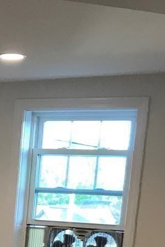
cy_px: 324
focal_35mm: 100
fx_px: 687
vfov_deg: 18.9
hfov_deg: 12.5
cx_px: -133
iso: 32
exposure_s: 1/24
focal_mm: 3.99
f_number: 1.8
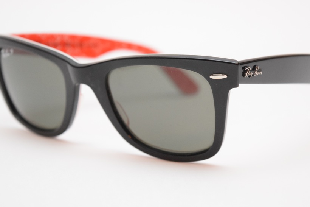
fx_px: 866
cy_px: 107
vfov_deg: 13.6
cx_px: 162
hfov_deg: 20.3
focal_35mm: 101
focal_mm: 55
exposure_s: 1/60
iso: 3200
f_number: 5.6
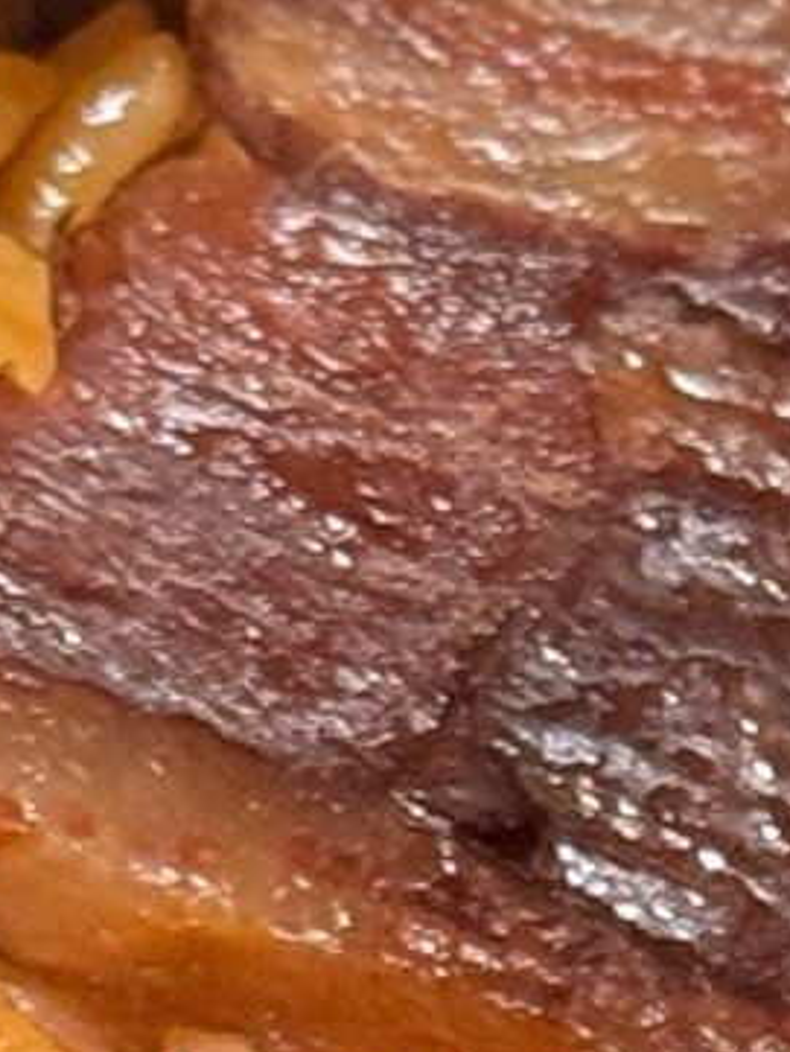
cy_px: 1061
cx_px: 2250
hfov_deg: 4.0
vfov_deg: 5.4
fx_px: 11039
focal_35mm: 363
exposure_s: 1/33
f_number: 1.78
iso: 320
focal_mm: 6.86
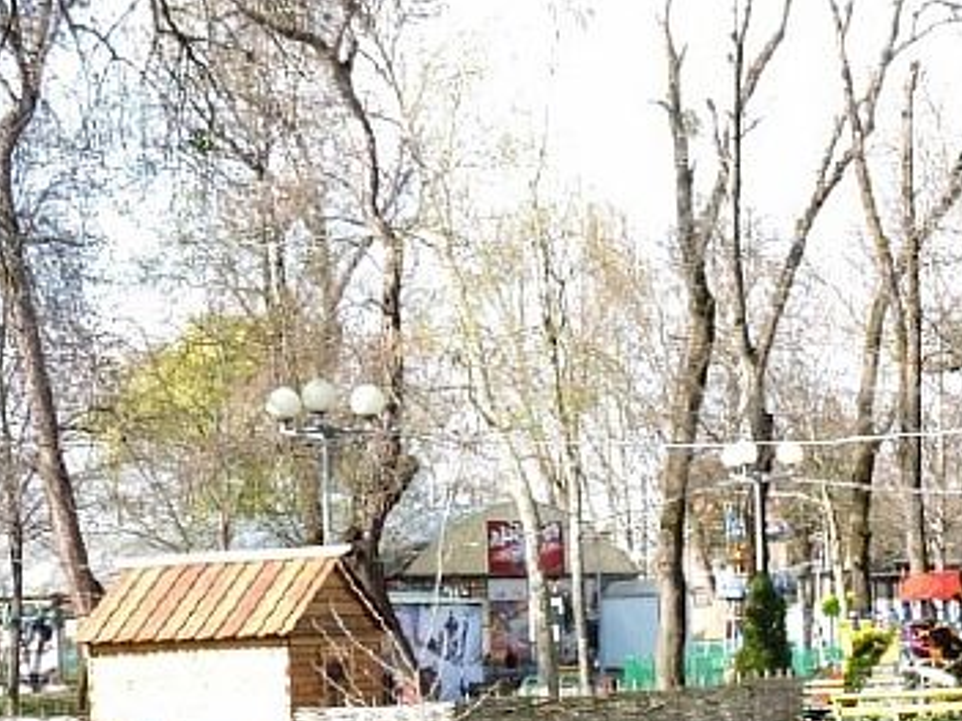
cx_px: 647
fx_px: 3167
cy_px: 707
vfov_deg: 12.8
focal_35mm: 114
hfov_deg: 17.2
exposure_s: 1/640
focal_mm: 8.9
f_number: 5.7
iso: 800
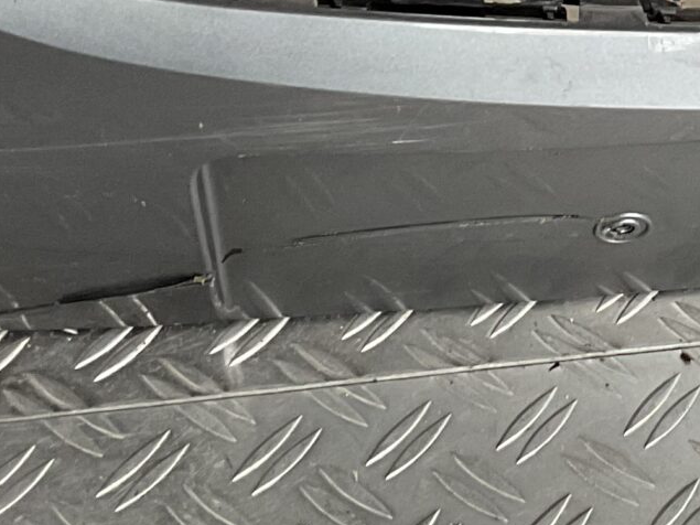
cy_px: -35
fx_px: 2366
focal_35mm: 117
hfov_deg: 16.4
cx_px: 754
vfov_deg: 12.5
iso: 100
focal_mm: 3
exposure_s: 1/50
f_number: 1.8
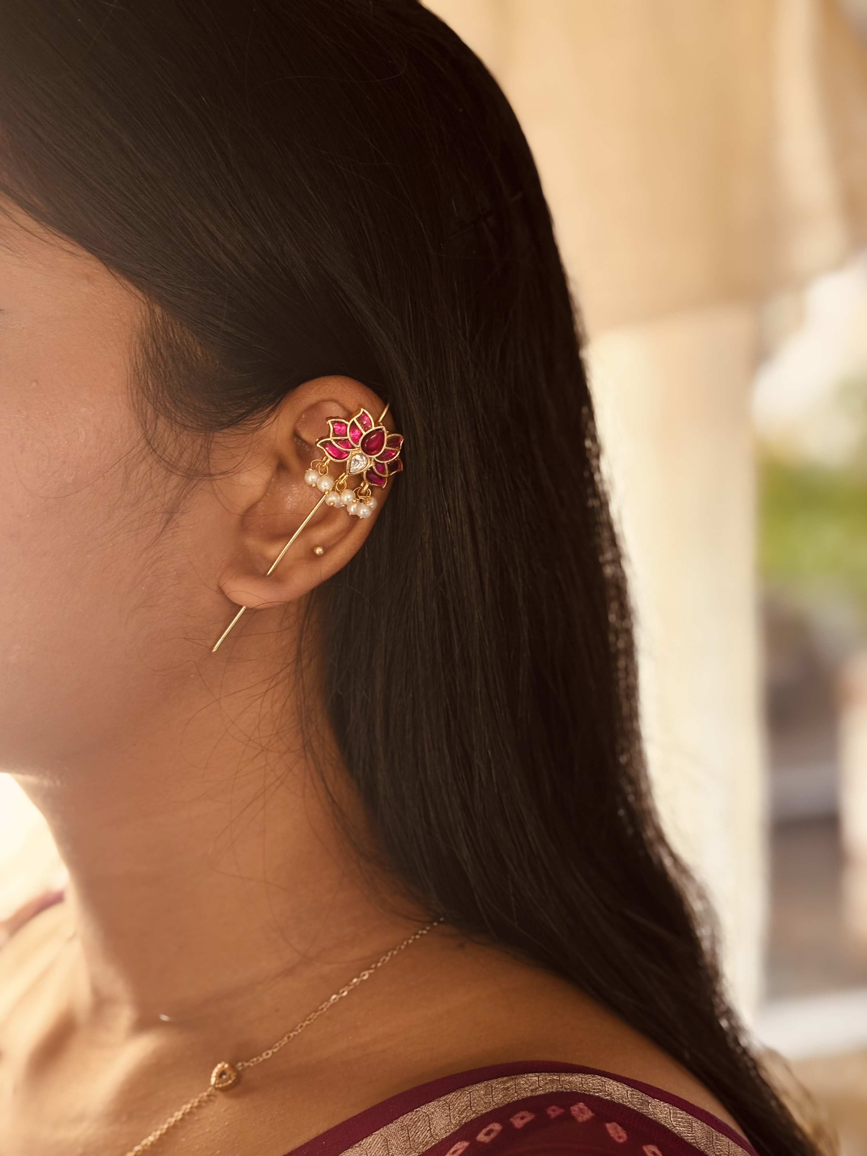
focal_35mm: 52
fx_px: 1737
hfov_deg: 28.0
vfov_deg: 36.8
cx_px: 434
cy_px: 578
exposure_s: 1/60
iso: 64
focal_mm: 5.96
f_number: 1.6
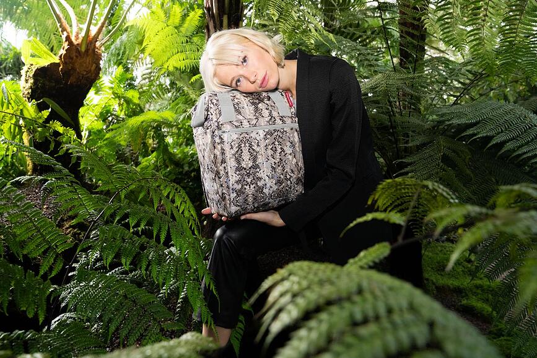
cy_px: 179
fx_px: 373
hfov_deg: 71.5
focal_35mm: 25
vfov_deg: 51.3
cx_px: 268
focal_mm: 25
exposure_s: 1/250
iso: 3200
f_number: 5.6
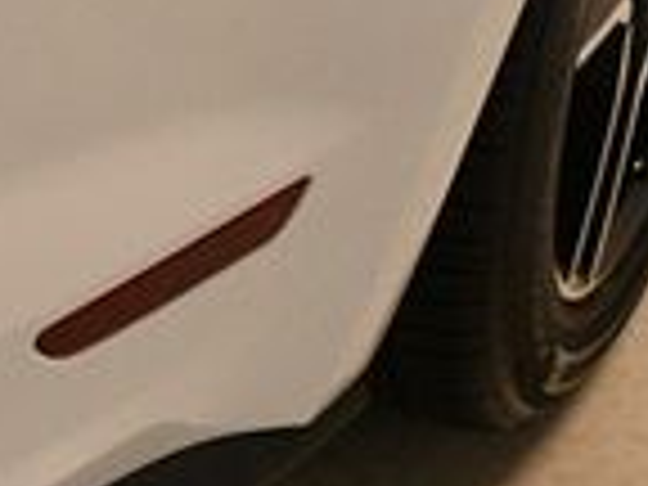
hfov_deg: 11.0
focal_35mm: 167
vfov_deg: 8.7
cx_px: -536
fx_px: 3126
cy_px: -176
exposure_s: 1/125
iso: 1100
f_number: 3.8
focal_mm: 26
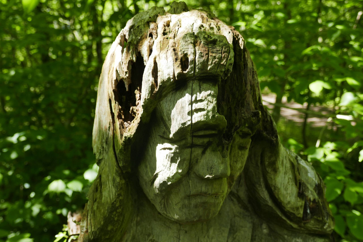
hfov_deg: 50.7
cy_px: 121
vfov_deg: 35.0
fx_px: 383
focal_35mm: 38
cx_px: 182
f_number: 4
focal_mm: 14
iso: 125
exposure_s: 1/125
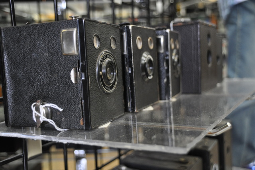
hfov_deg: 41.2
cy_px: 85
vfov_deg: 28.0
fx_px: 340
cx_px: 128
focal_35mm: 48
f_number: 4
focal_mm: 32
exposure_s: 1/30
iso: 900
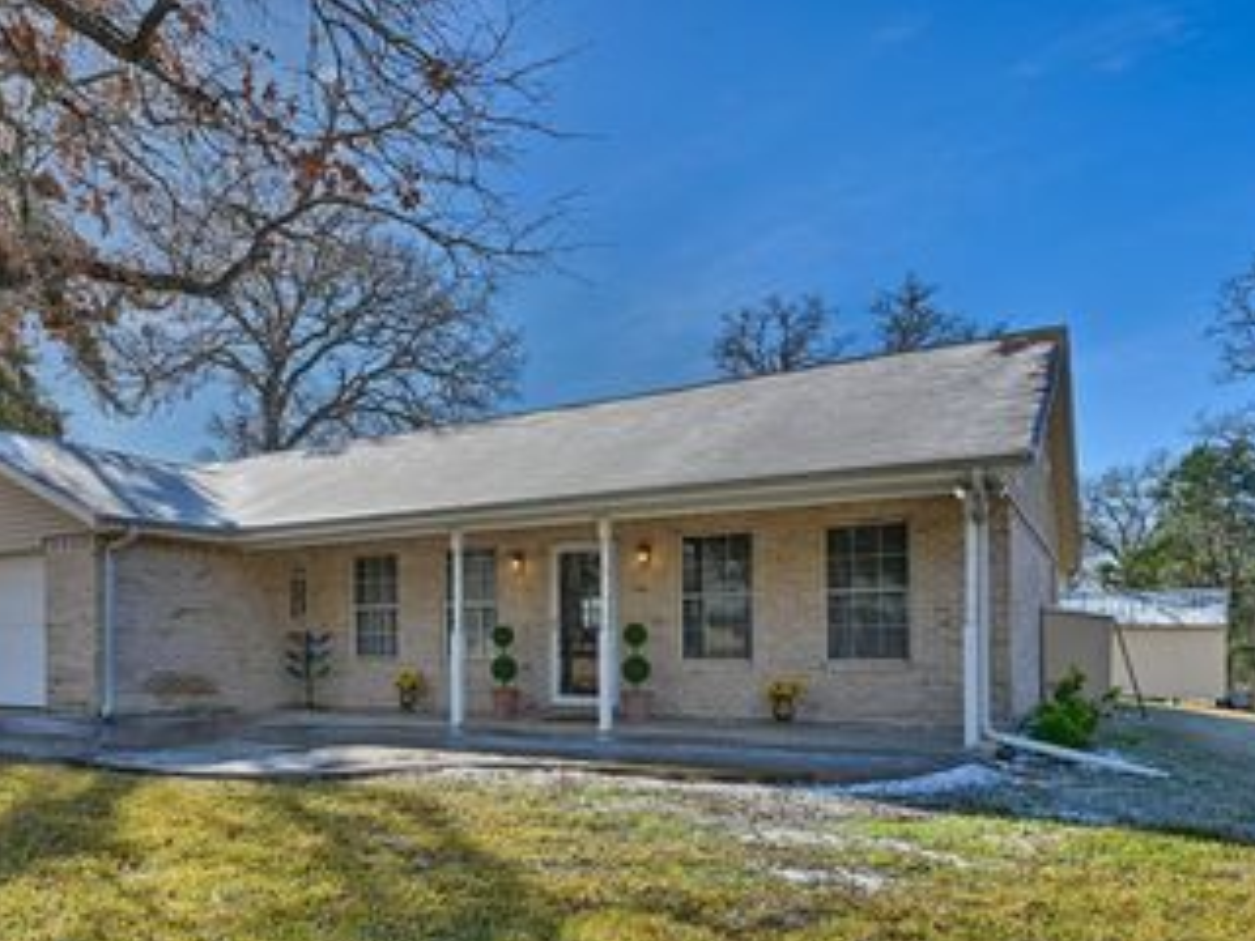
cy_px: 649
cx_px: 471
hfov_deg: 64.4
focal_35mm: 27
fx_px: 979
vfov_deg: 50.2
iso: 100
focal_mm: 18
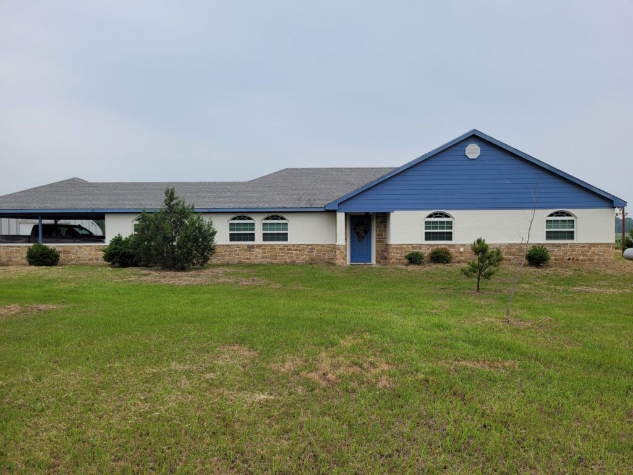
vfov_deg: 53.1
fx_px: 475
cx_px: 316
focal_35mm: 26
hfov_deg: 67.3
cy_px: 238
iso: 40
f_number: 1.8
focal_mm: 5.4
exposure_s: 1/2192
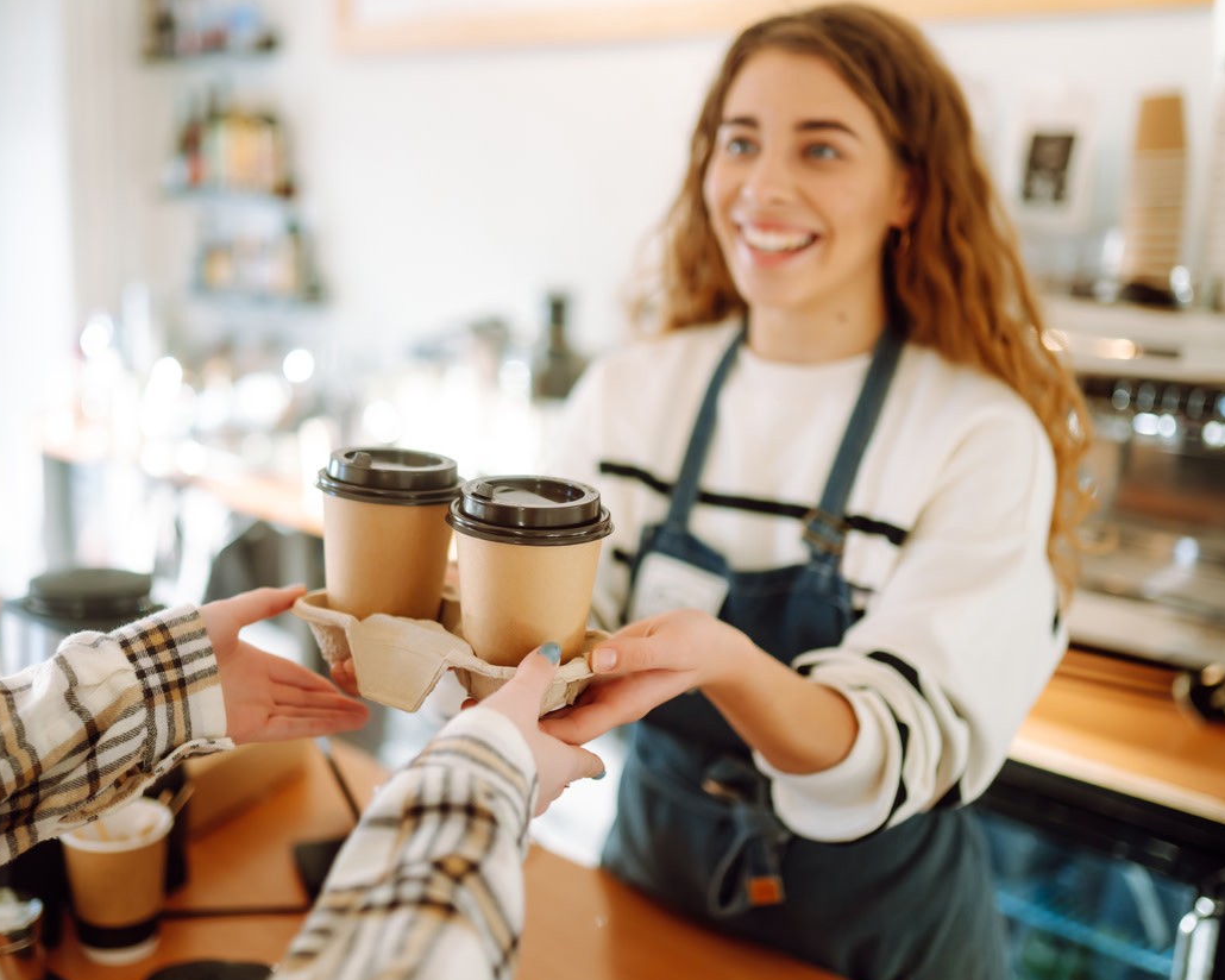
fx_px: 1450
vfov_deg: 37.3
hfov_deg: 45.6
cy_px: 495
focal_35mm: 40
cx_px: 501
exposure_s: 1/320
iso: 400
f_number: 1.4
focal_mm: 35
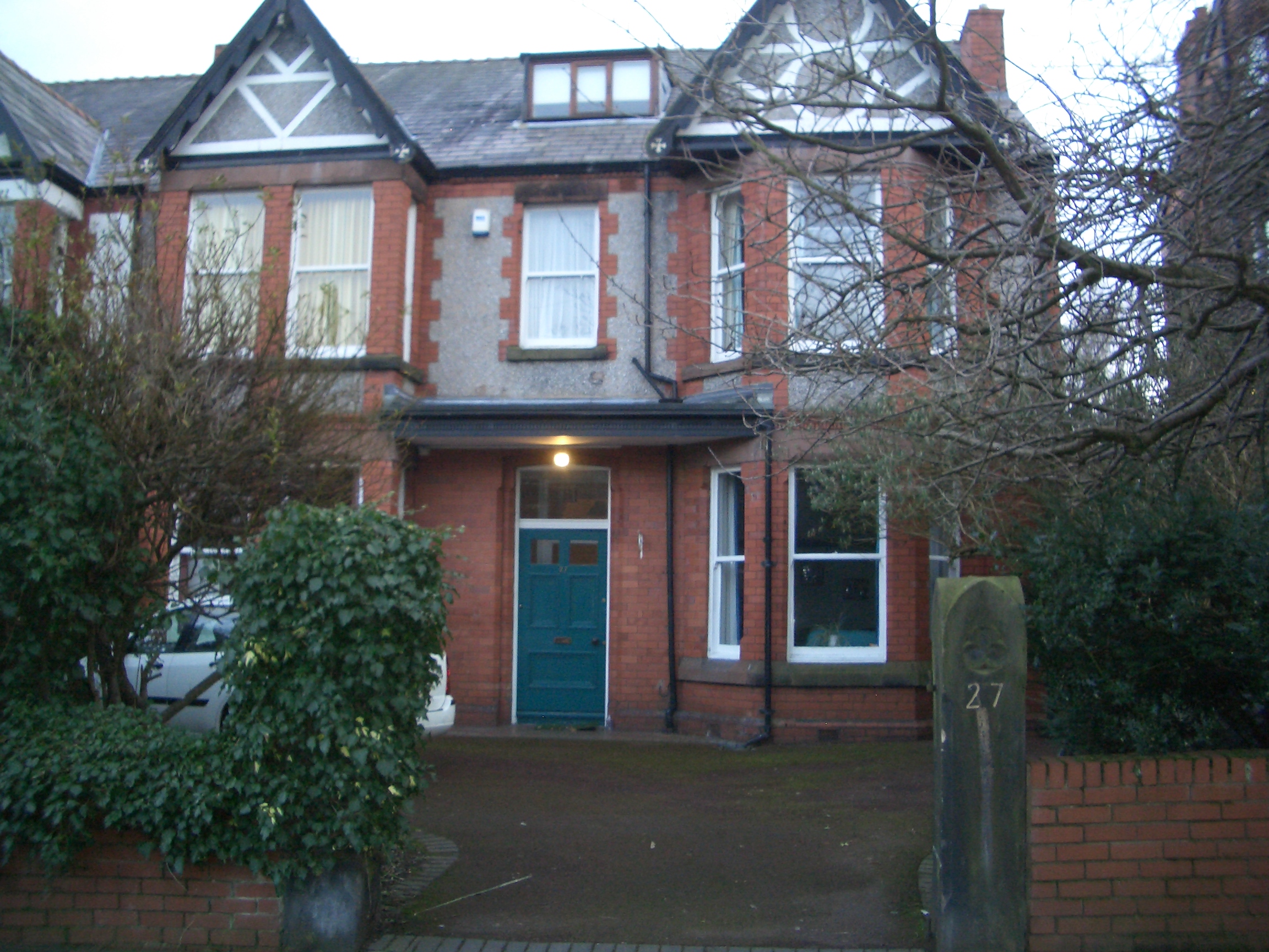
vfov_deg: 40.7
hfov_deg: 52.6
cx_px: 634
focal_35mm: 35
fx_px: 1283
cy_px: 476
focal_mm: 5.8
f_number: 2.6
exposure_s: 1/60
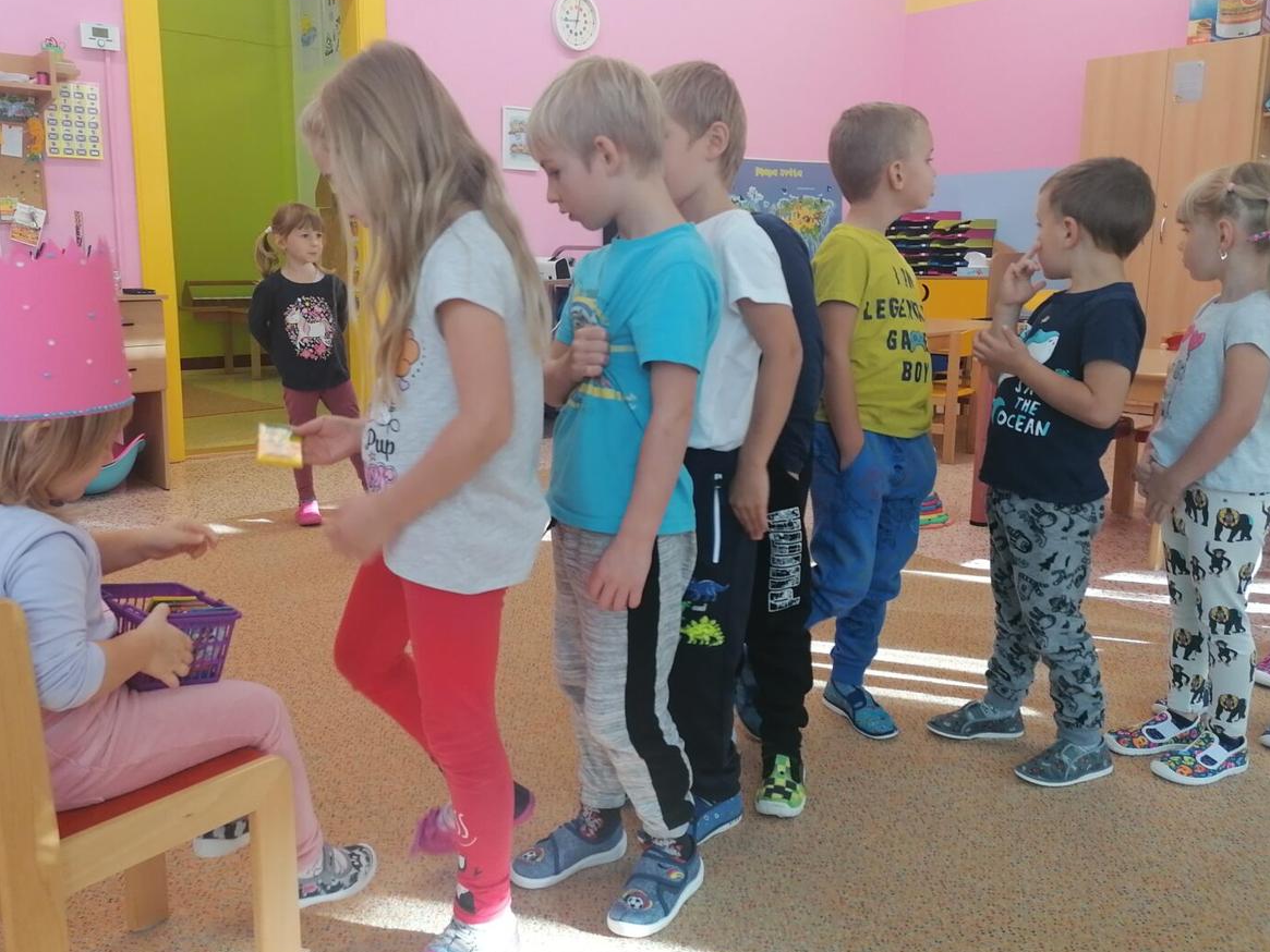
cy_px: 426
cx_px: 571
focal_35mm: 31
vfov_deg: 45.4
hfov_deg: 58.2
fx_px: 1137
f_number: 1.8
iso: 100
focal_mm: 4.75
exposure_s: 1/60
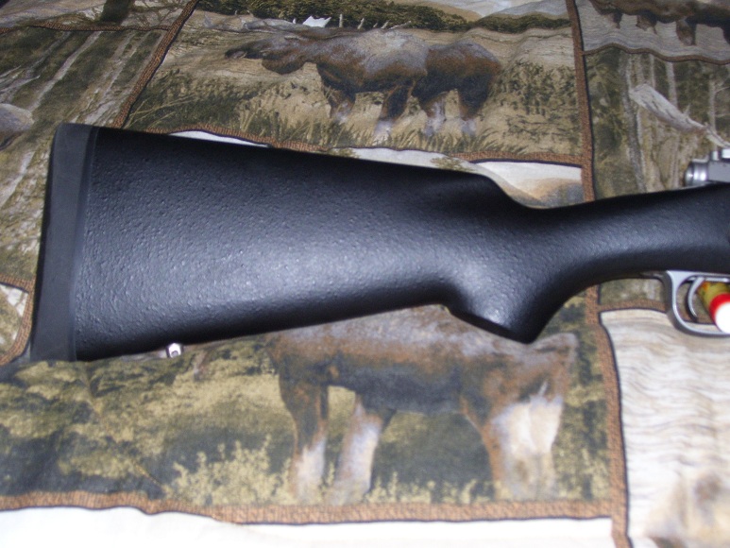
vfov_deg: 25.7
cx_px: 365
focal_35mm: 57
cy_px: 274
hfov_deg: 33.8
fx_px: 1202
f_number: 3.4
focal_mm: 9.4
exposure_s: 1/60
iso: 125
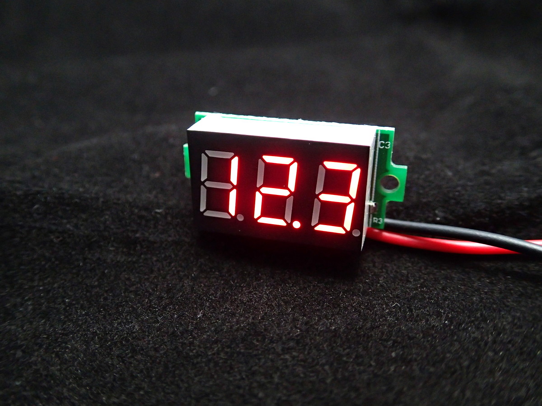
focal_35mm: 30
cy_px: 203
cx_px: 271
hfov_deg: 60.0
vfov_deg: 46.8
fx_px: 470
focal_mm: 5.5
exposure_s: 1/125
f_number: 2.3
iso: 800
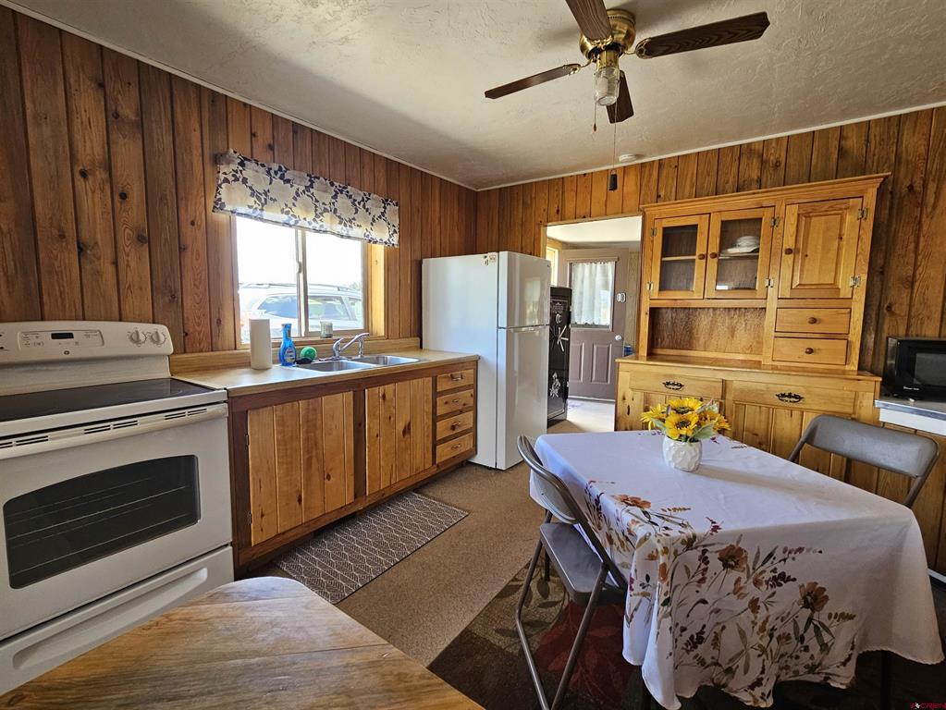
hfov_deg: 106.2
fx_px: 355
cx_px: 473
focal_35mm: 13
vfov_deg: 90.0
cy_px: 355
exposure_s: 1/60.2
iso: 125
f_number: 2.2
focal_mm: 2.2
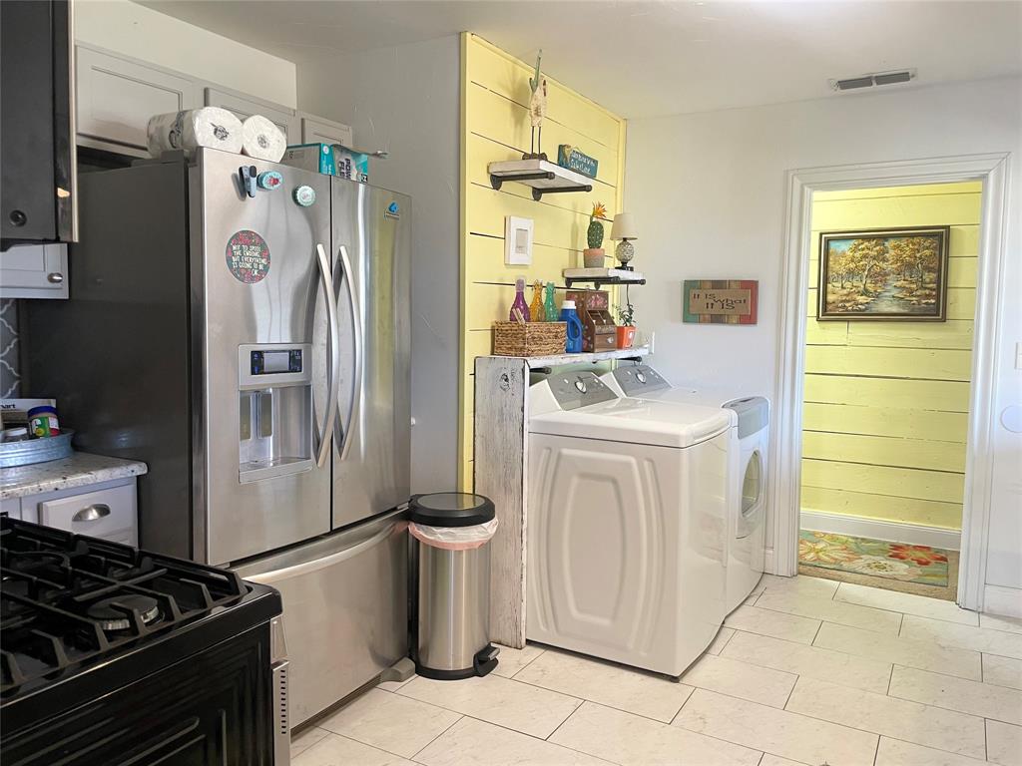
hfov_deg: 67.3
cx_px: 511
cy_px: 383
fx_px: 768
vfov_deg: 53.1
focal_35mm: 26
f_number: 1.6
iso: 160
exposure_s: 1/60
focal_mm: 4.2
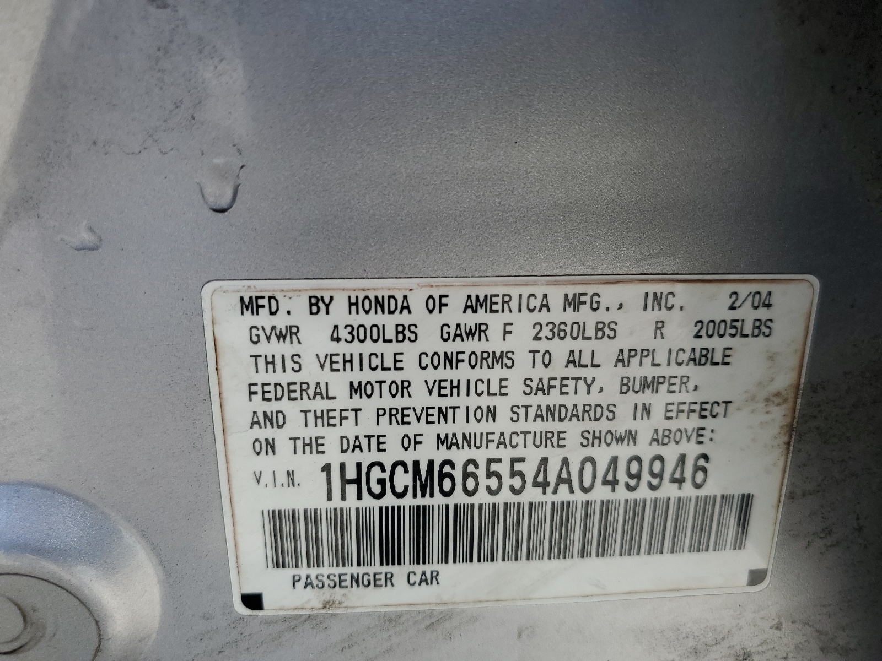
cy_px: 330
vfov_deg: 53.1
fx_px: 662
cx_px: 441
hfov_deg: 67.3
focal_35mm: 26
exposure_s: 1/1000
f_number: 1.5
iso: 50
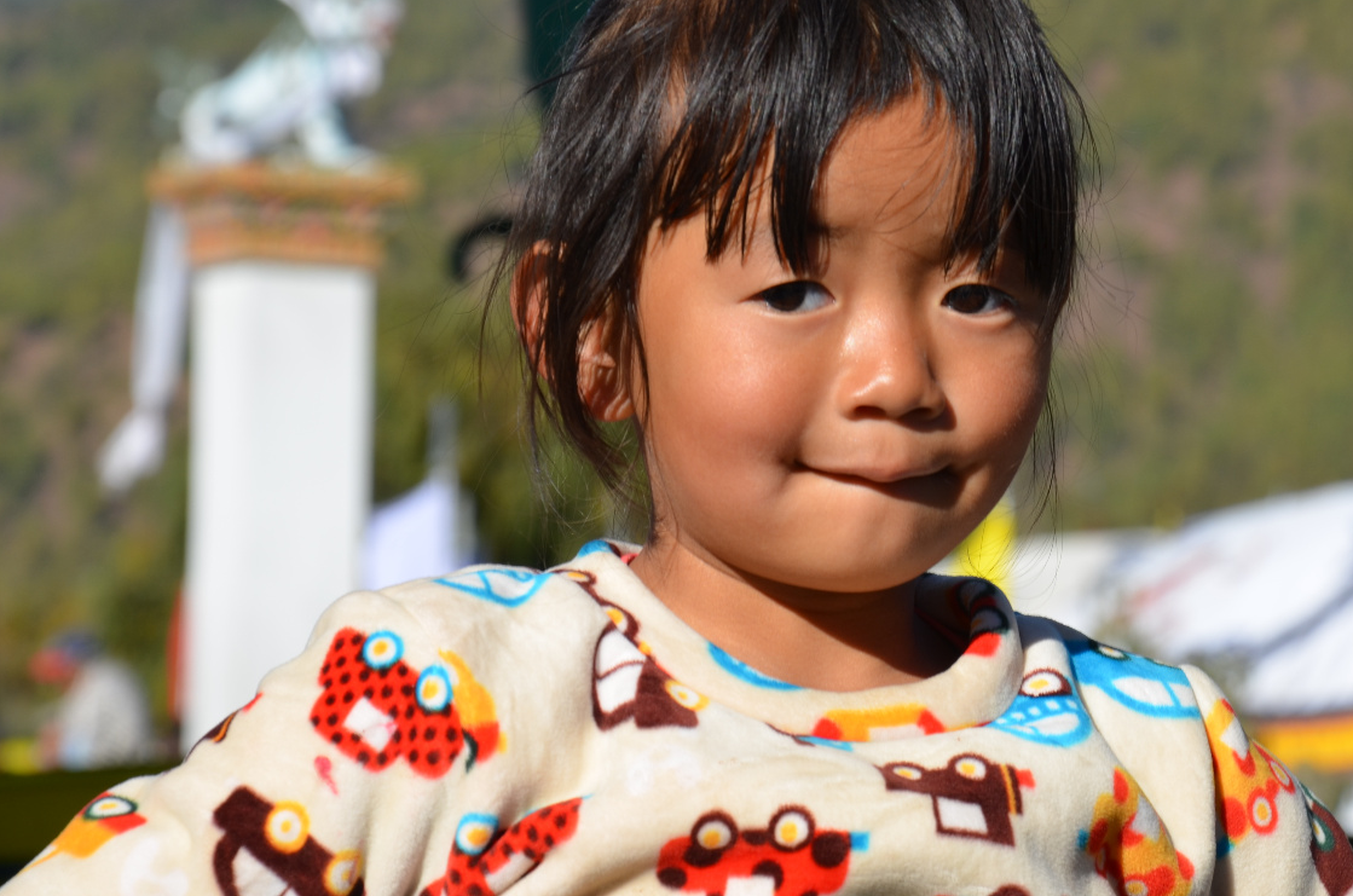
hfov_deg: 10.7
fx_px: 7238
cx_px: 962
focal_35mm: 193
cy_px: 327
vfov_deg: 7.1
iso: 100
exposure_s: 1/250
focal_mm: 90
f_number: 8
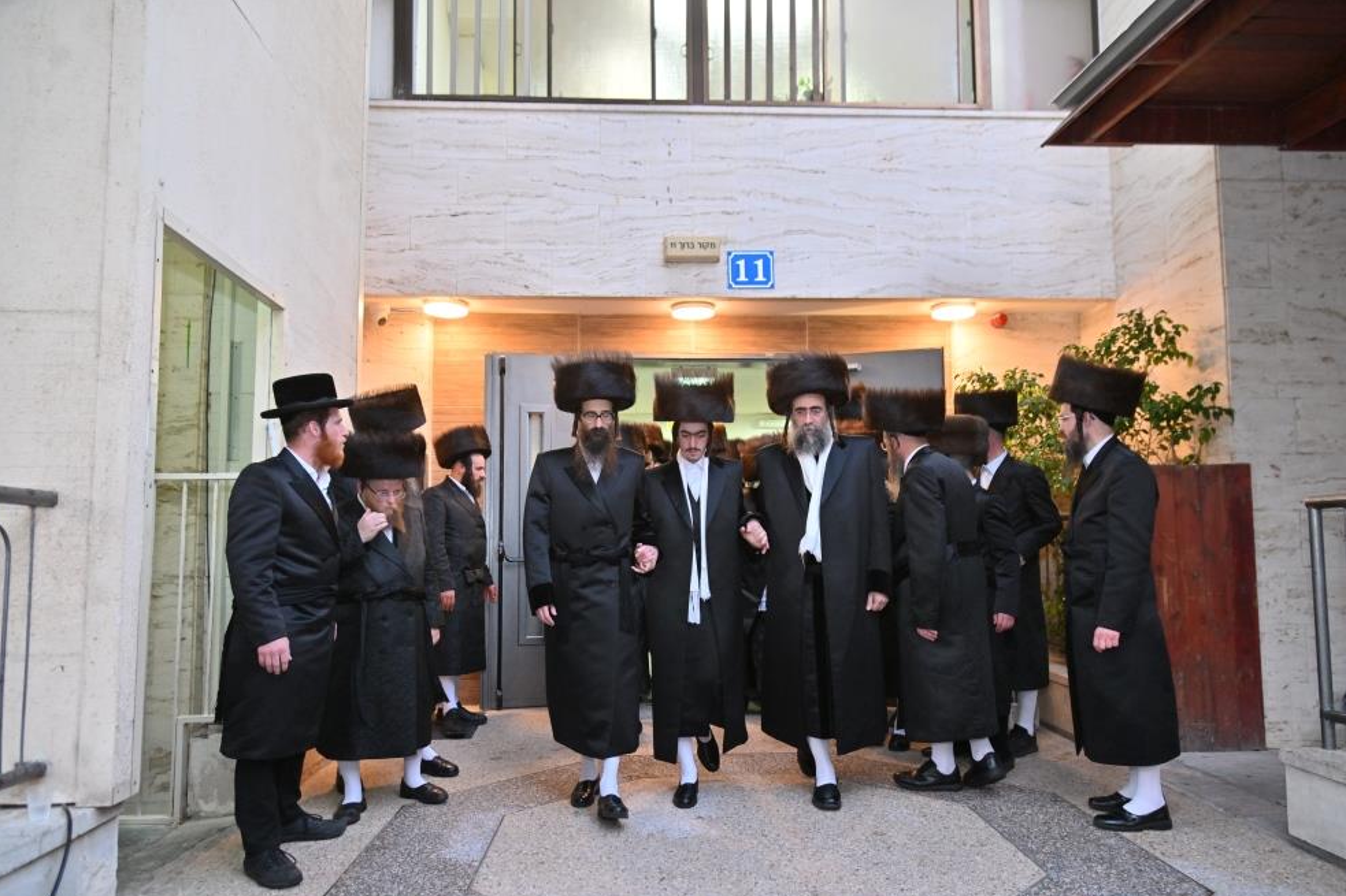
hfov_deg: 71.5
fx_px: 935
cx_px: 689
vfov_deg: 51.3
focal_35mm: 25
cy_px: 463
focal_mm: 24
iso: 1000
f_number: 4
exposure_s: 1/160
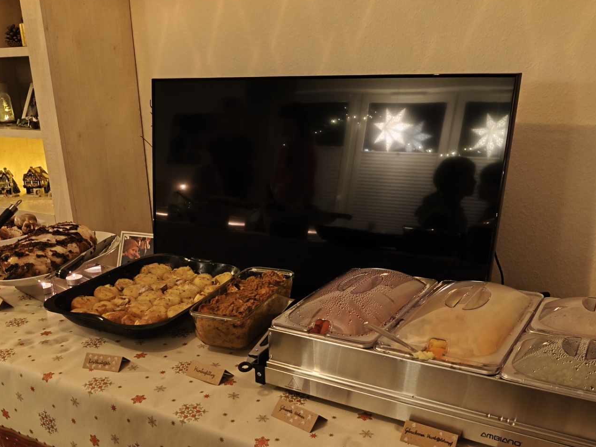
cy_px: 334
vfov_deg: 39.6
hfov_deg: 52.4
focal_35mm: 35
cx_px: 247
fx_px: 602
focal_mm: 6.2
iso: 5000
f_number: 1.6
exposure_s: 1/17
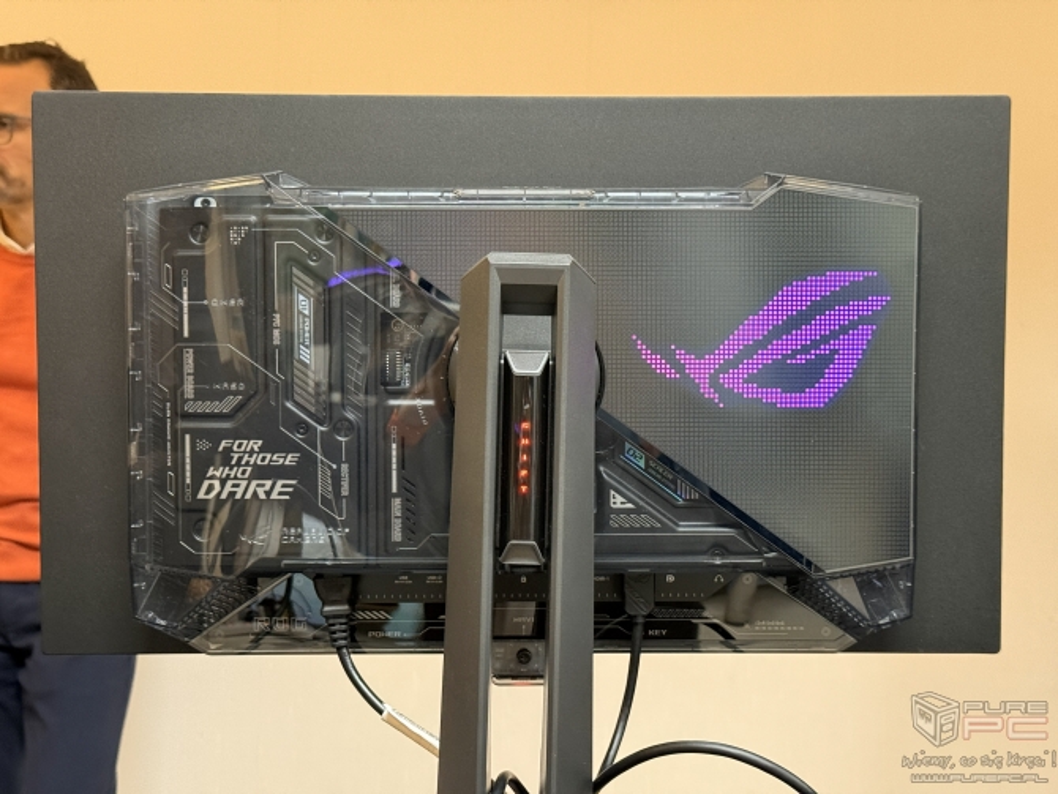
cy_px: 397
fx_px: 1468
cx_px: 529
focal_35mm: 48
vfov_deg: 30.3
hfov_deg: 39.6
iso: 400
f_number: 1.78
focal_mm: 6.76
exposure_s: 1/40
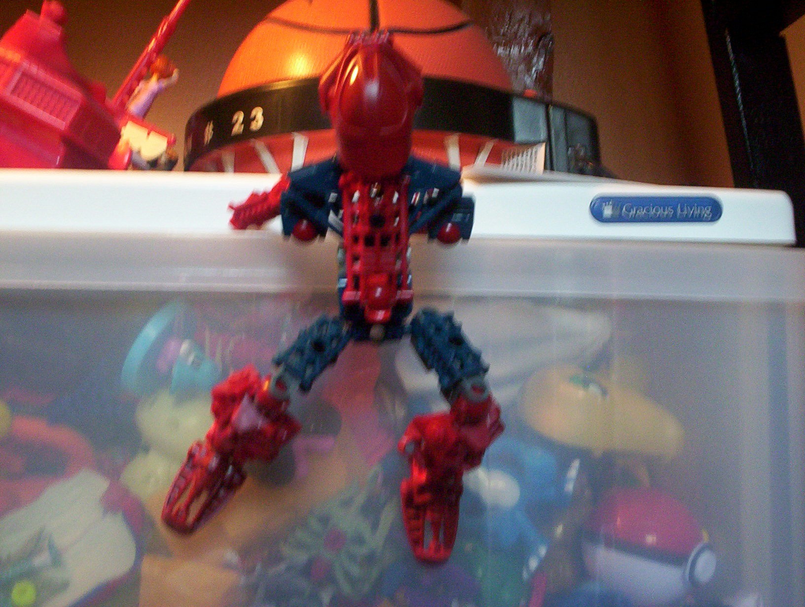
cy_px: 304
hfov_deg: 48.9
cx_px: 402
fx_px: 886
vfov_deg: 37.9
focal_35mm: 38
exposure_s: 1/8
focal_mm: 4.99
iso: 200
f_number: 4.5
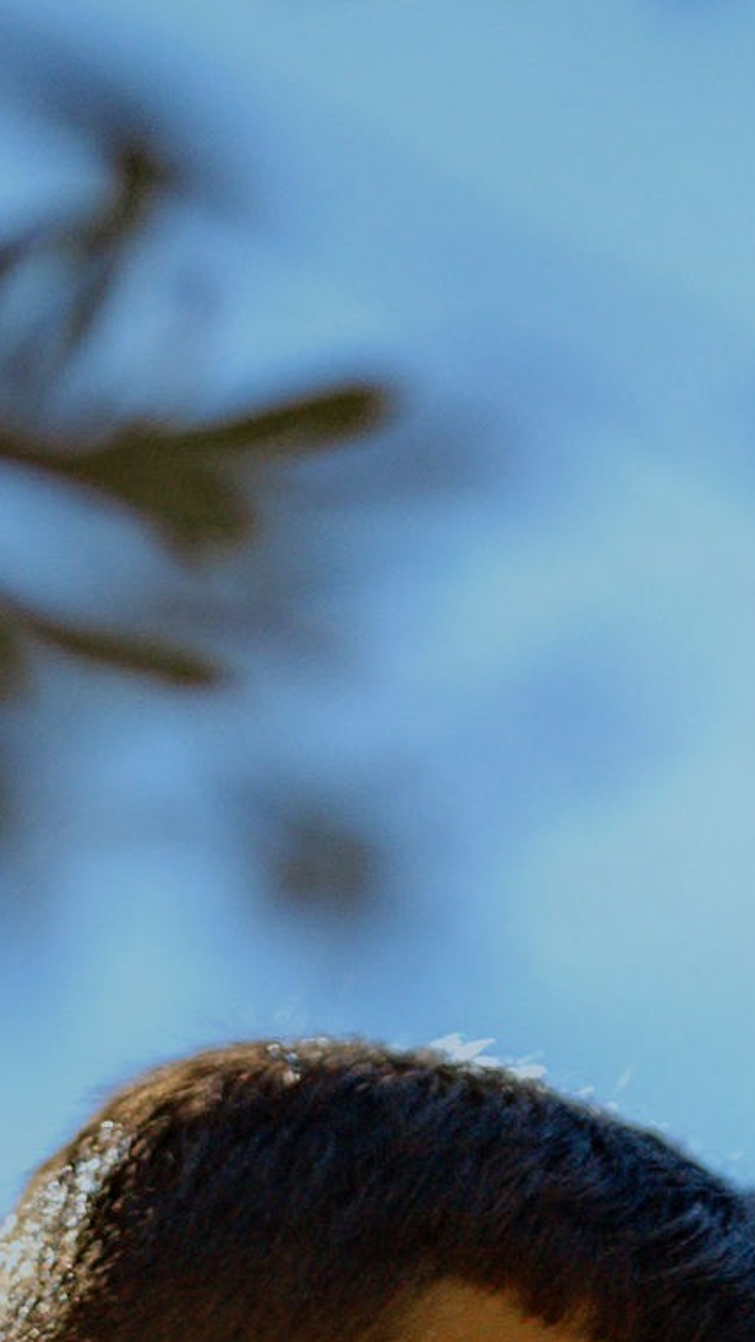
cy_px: 2218
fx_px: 10394
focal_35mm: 292
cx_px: 584
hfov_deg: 4.2
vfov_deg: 7.2
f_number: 1.2
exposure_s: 1/200
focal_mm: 50
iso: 200
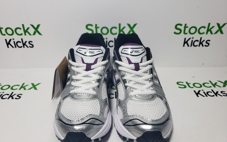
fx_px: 173
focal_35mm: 28
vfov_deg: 44.5
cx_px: 113
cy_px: 77
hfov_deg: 66.5
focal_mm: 4.3
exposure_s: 1/556
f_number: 1.5
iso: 50
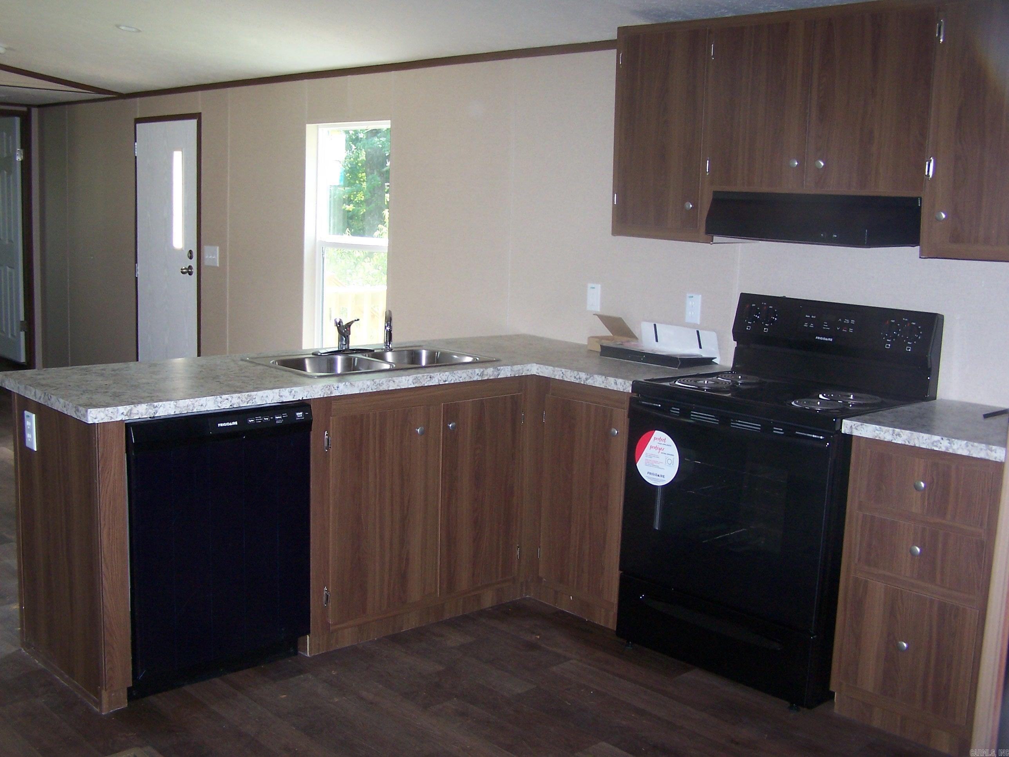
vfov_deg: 37.7
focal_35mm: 38
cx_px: 504
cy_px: 378
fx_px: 1108
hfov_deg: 49.0
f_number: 2.8
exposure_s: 1/60
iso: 140
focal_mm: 6.3
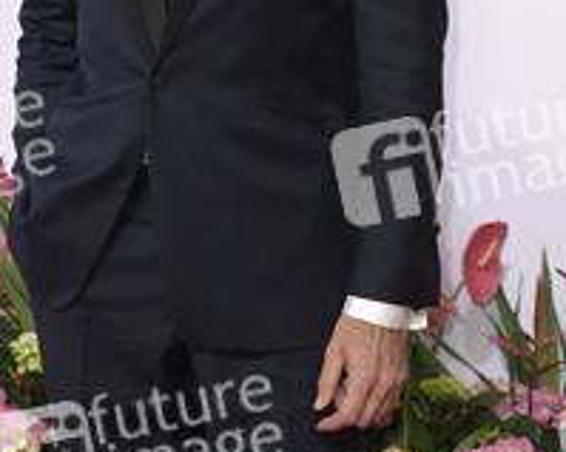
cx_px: 219
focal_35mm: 162
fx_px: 2712
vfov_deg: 9.5
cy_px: 17
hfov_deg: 11.9
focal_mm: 86
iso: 640
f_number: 5
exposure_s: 1/250
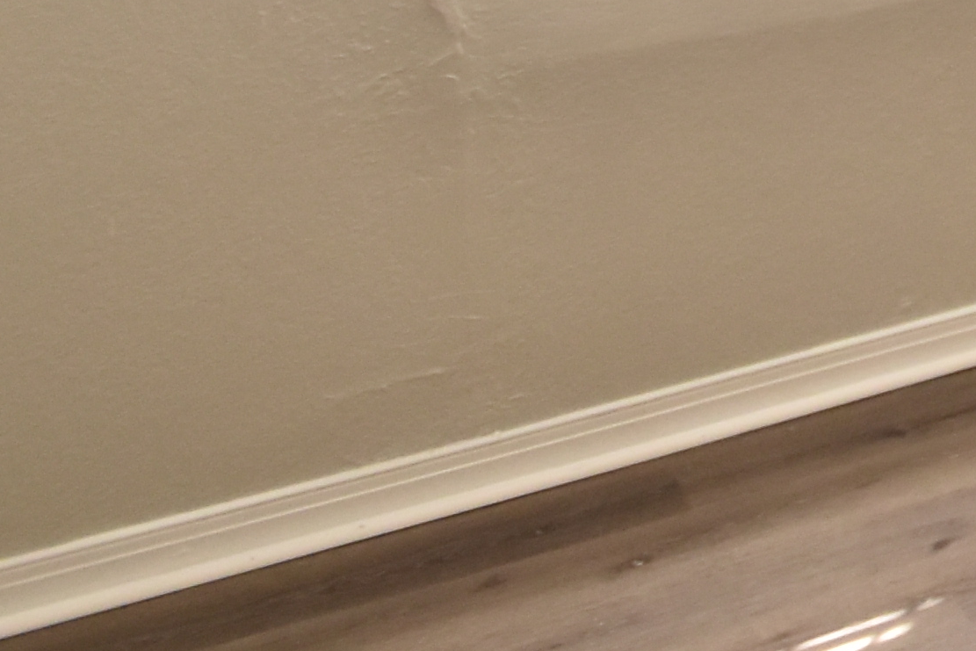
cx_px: 2330
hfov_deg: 15.0
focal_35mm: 81
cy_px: -616
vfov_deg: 14.3
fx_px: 2196
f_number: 5.6
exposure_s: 1/125
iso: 720
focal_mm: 10
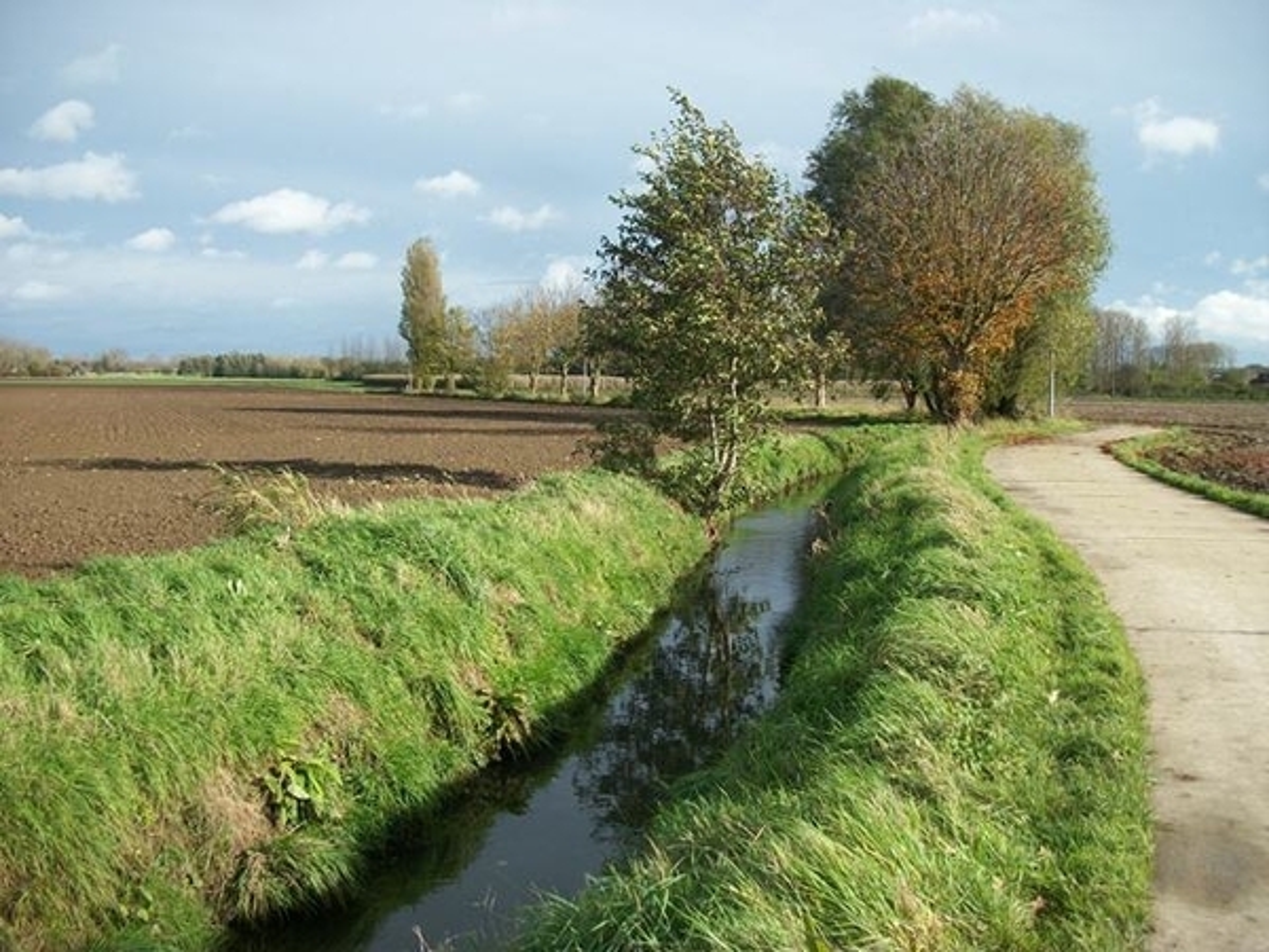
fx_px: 1173
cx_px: 634
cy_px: 476
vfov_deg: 44.2
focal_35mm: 32
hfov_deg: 56.8
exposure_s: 1/800
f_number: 2.9
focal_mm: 5.7
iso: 80
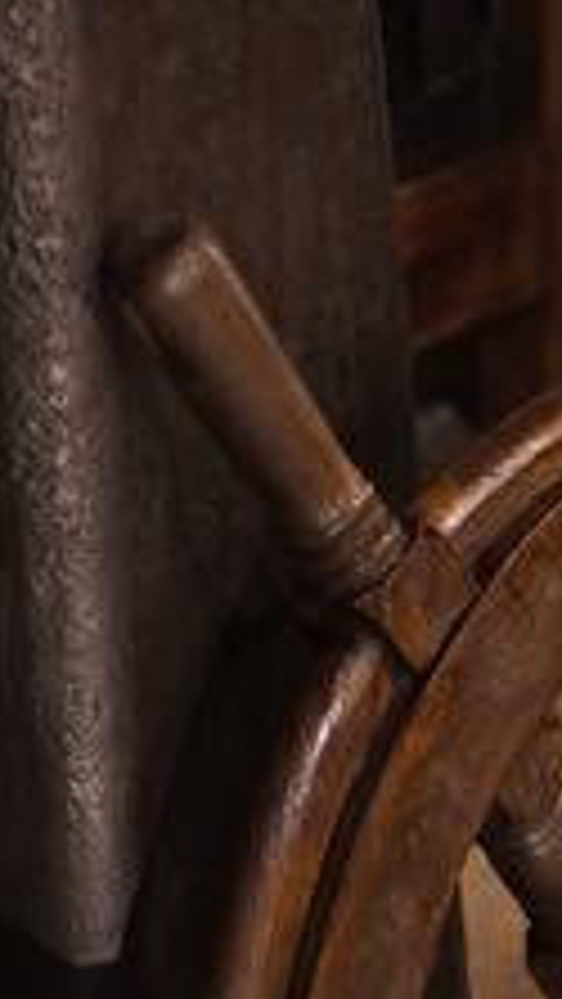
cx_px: 571
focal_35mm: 150
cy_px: 1238
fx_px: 3971
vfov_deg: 13.9
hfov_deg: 8.1
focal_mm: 35
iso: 2500
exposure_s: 1/125
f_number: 4
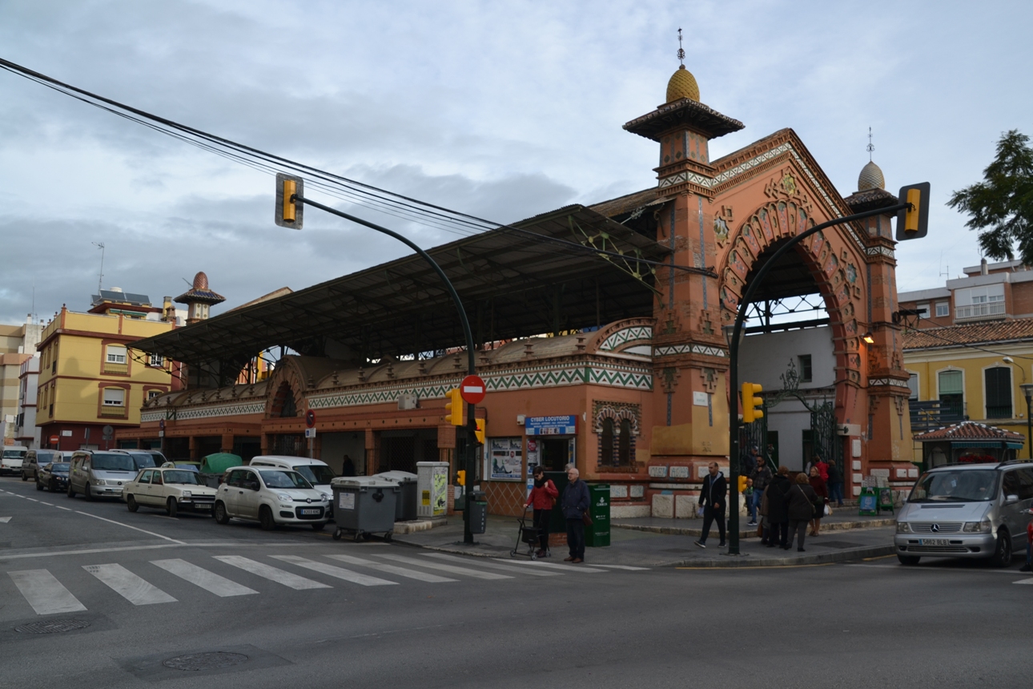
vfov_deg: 43.6
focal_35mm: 30
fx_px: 861
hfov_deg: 61.9
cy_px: 344
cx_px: 516
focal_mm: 20
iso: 100
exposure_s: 1/200
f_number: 7.1
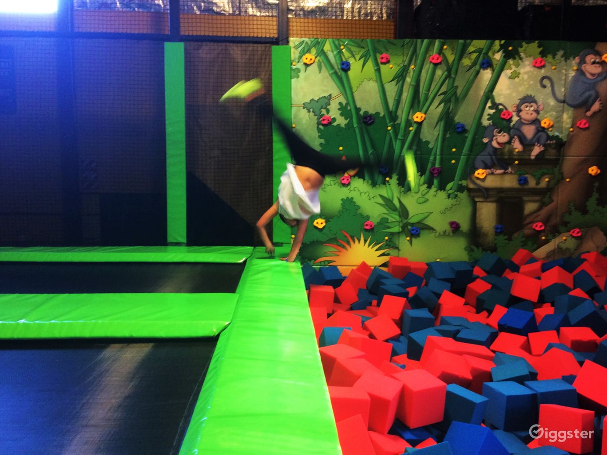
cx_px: 304
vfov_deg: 48.2
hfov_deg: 61.7
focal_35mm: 29
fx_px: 508
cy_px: 228
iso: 160
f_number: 2.2
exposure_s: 1/33
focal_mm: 4.15
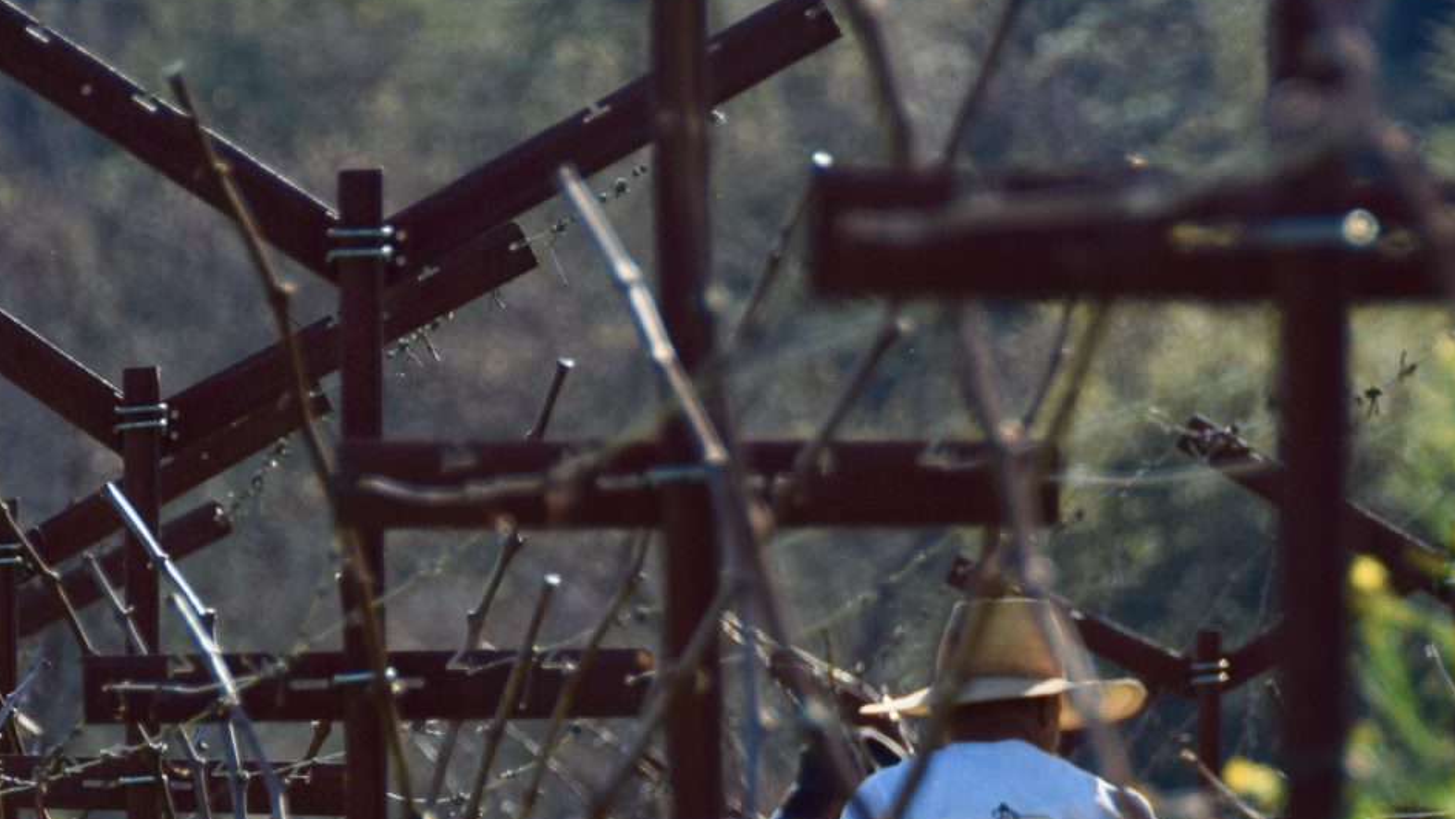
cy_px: 1048
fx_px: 24653
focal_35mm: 639
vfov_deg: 1.9
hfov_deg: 3.4
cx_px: 458
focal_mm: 150
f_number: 6.3
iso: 200
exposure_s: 1/640
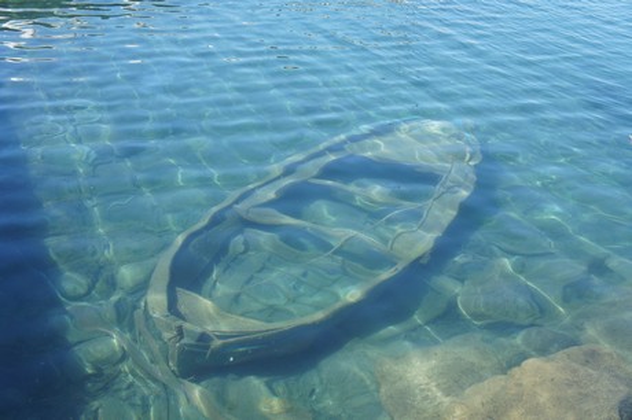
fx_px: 842
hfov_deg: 41.1
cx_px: 316
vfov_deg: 28.0
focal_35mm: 48
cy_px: 210
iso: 200
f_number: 8
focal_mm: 32
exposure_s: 1/160
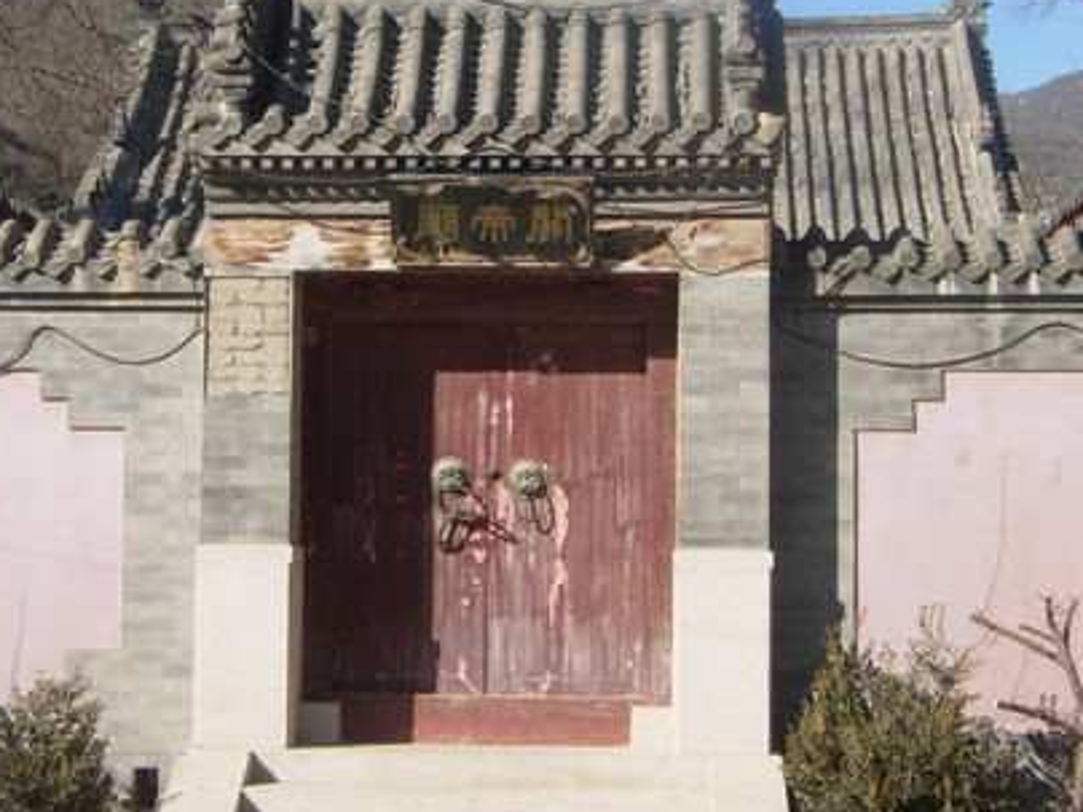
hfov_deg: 22.0
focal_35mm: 89
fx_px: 2784
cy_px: 239
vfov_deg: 16.5
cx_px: 493
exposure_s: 1/271
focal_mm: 7.5
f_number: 6.1
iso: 50
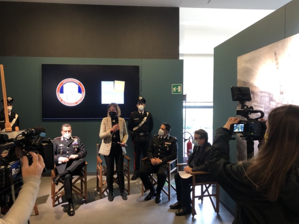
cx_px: 146
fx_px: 250
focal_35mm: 29
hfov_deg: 61.7
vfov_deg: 48.2
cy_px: 109
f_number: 1.8
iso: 100
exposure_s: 1/17
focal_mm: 3.99
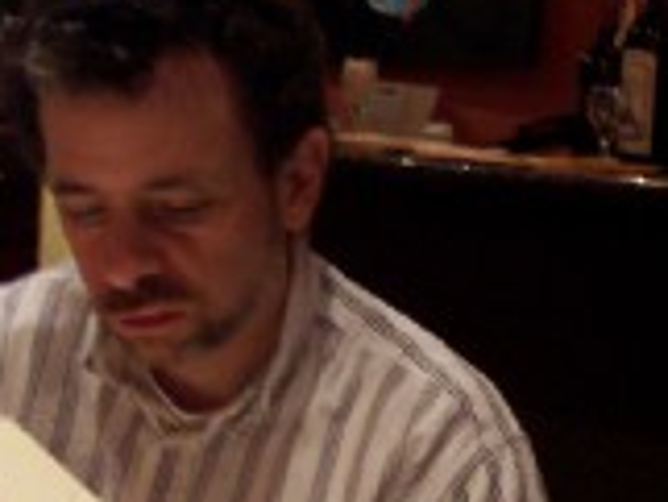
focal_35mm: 92
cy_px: 431
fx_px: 1777
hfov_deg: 21.0
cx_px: 552
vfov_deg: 15.9
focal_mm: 5.6
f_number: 2.8
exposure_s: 1/8
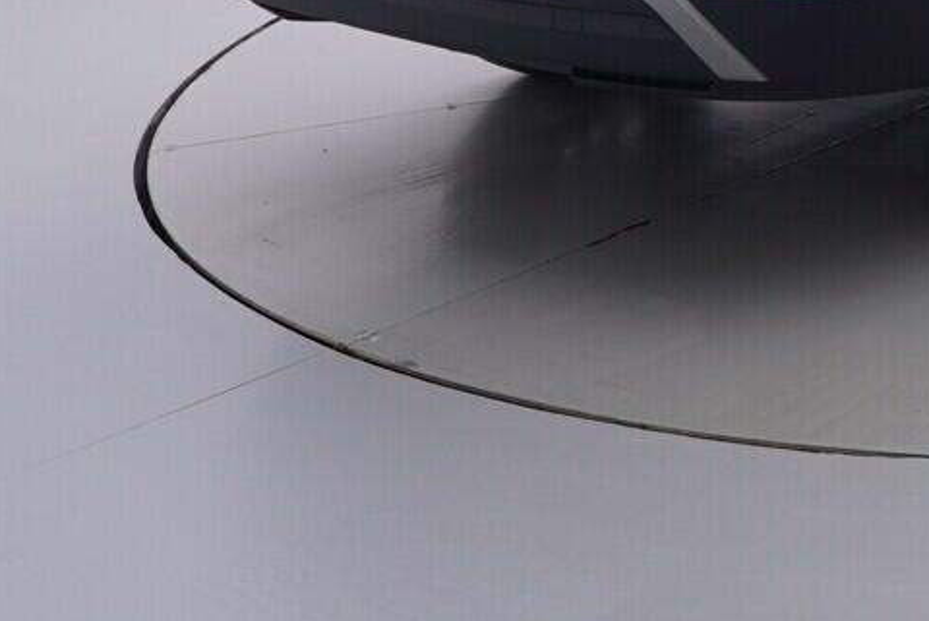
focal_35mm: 68
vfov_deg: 18.5
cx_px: 1200
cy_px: -236
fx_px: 1743
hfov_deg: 25.7
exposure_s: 1/80
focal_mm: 15
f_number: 5
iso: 200
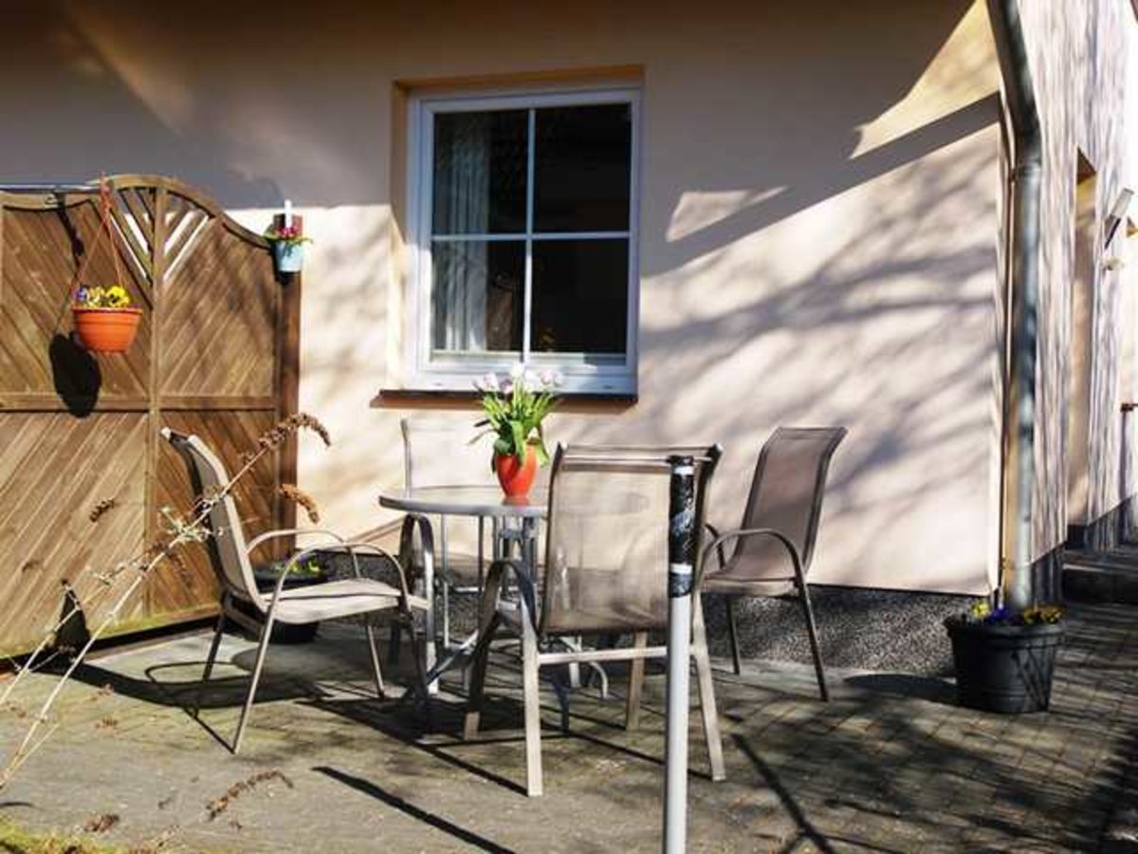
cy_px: 427
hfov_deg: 38.9
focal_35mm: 49
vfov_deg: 29.7
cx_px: 569
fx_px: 1611
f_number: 3.6
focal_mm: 10.4
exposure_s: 1/500
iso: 50
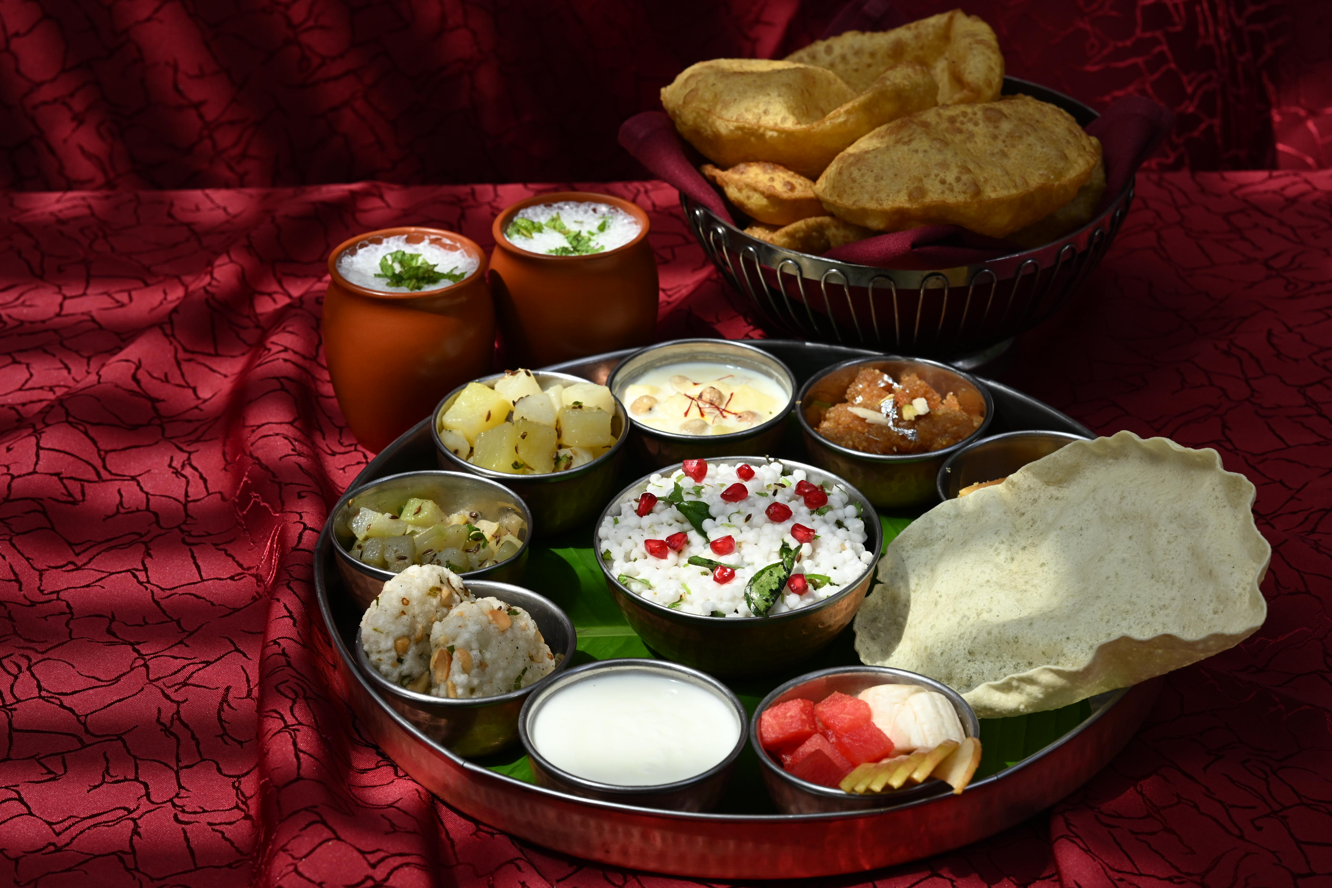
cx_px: 666
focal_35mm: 85
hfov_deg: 23.9
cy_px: 444
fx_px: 3145
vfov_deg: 16.1
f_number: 10
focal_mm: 85
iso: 500
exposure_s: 1/640
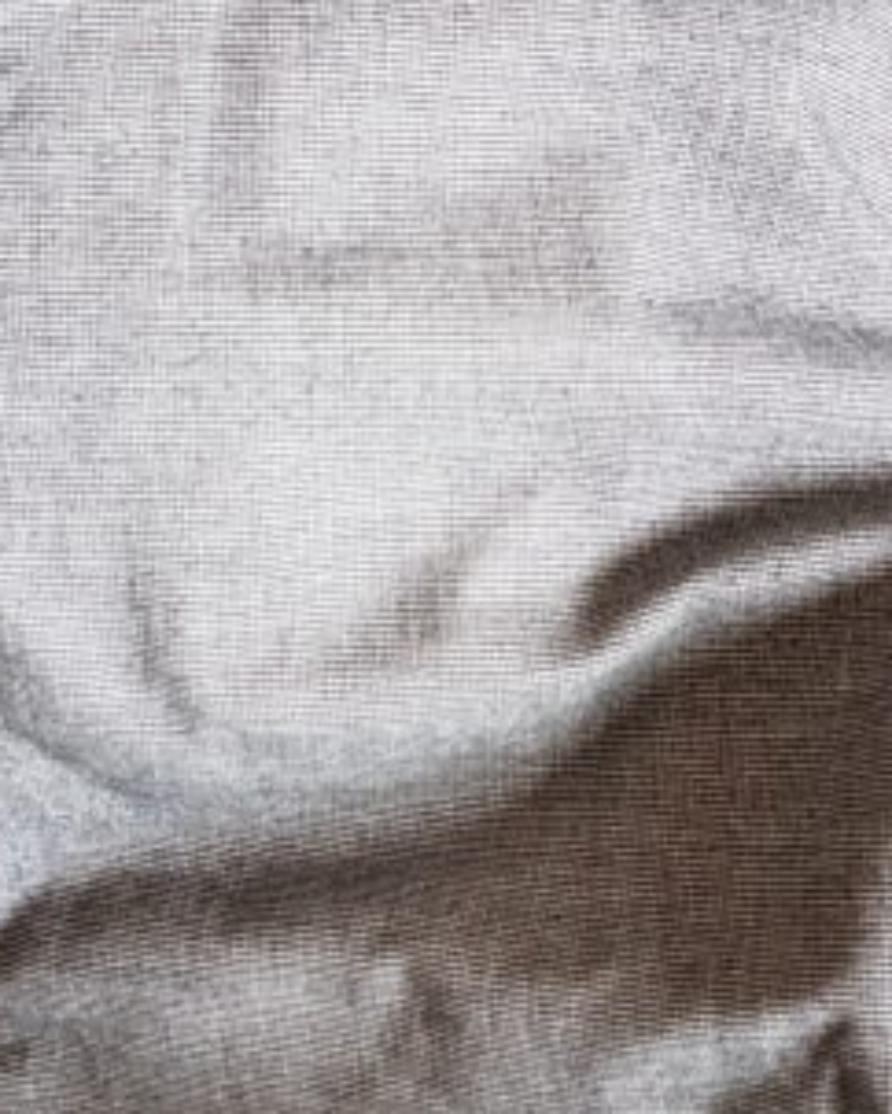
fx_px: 1418
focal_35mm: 43
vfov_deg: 42.8
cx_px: 361
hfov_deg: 34.8
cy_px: 515
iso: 100
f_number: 1.7
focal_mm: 4.2
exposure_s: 1/50
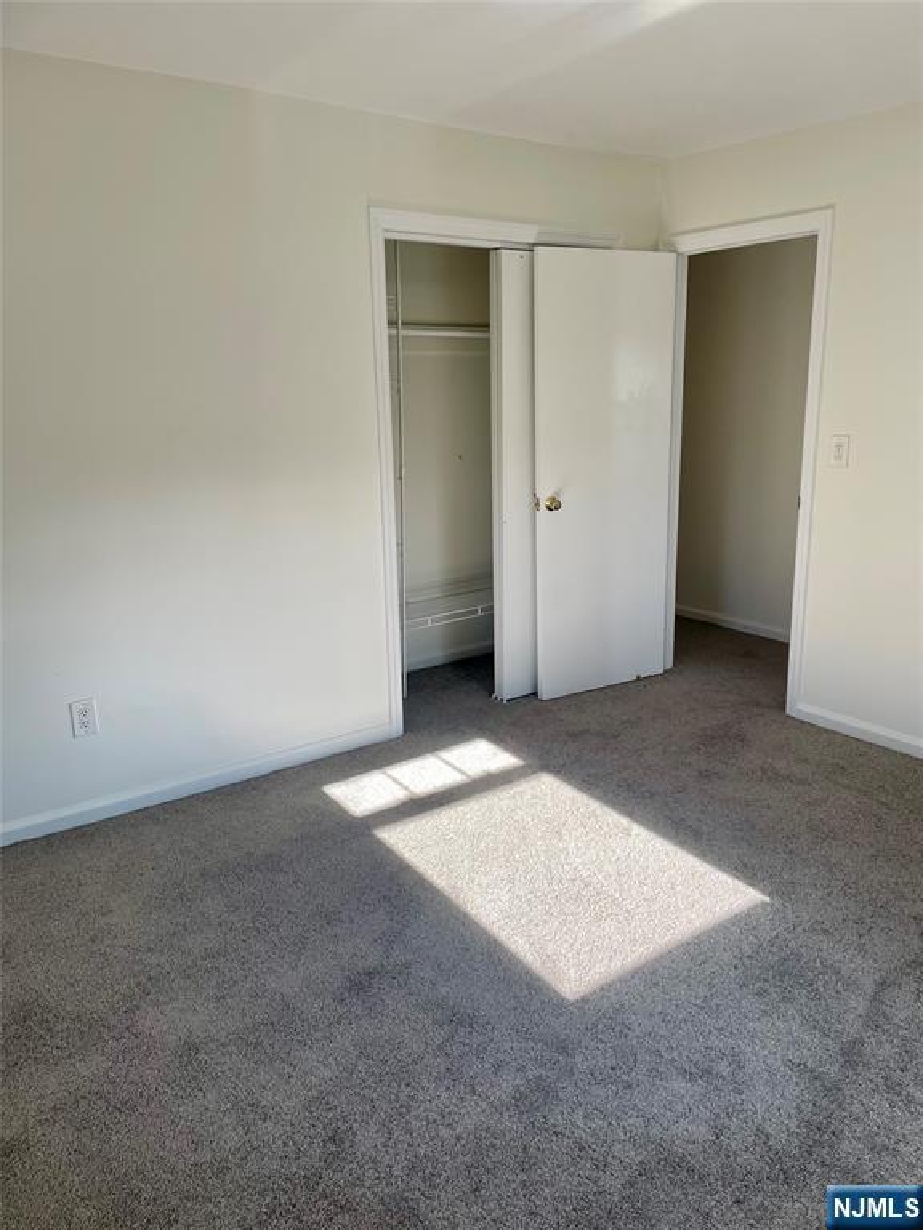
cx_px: 462
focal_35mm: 26
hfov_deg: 53.1
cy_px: 615
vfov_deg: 67.3
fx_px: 924
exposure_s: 1/134
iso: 32
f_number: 1.6
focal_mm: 4.2
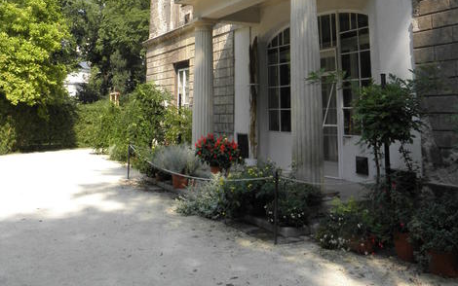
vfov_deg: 30.6
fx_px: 487
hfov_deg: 50.4
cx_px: 226
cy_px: 6
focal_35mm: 39
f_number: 5.6
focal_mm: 4.83
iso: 64
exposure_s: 1/125
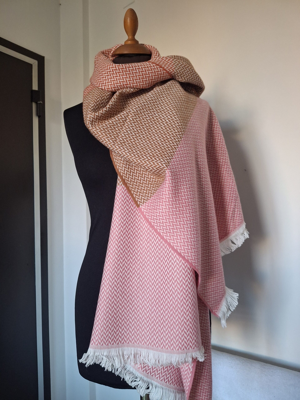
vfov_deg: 69.4
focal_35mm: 25
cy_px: 200
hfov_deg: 54.9
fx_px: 289
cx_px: 150
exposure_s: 1/100
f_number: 1.8
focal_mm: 4.69
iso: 200
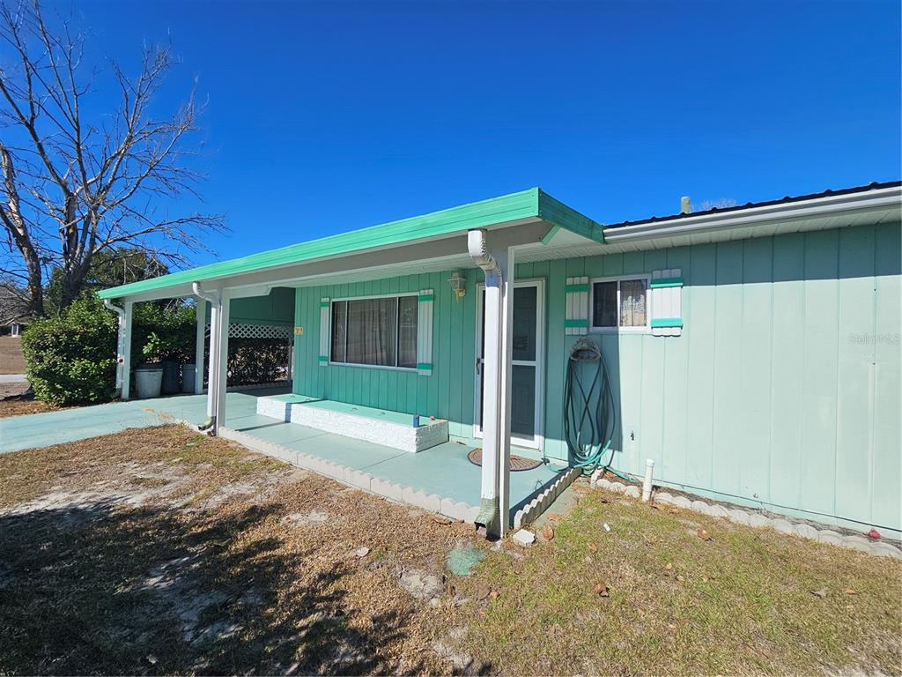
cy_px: 338
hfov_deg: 106.2
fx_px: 339
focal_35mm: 13
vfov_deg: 89.9
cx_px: 451
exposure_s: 1/3809
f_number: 2.2
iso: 50
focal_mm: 2.2
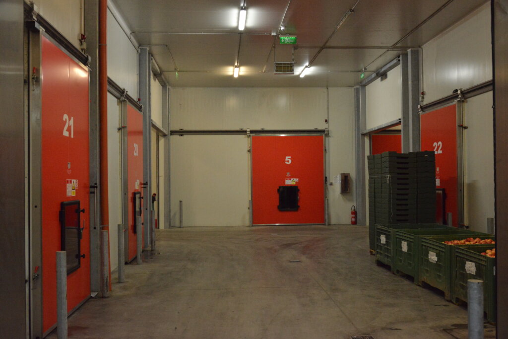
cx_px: 254
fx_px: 480
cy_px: 170
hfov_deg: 55.8
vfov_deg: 38.9
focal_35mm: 34
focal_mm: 34
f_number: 5.6
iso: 6400
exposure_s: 1/125
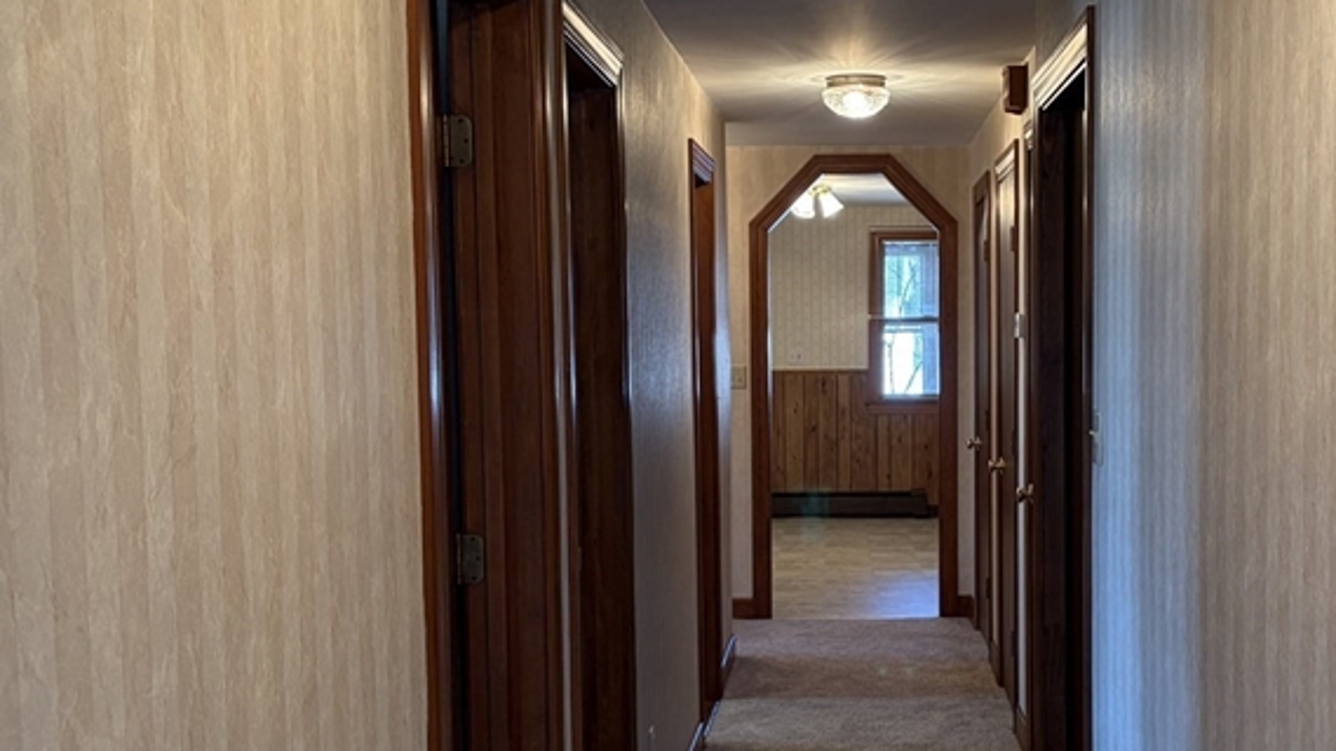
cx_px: 871
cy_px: 427
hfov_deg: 40.2
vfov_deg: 23.5
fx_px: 1807
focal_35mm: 51
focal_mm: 5.96
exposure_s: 1/60
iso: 125
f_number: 1.6
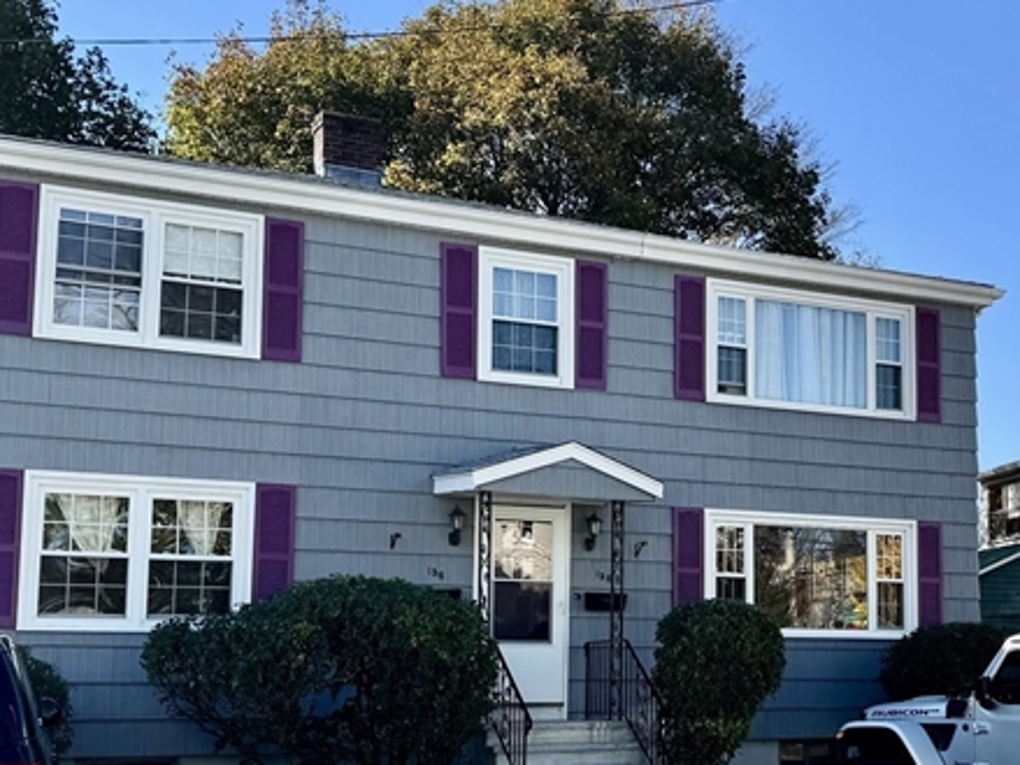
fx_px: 1650
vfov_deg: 26.0
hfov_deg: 33.5
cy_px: 486
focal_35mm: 56
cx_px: 788
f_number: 1.78
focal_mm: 6.76
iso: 80
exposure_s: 1/3096
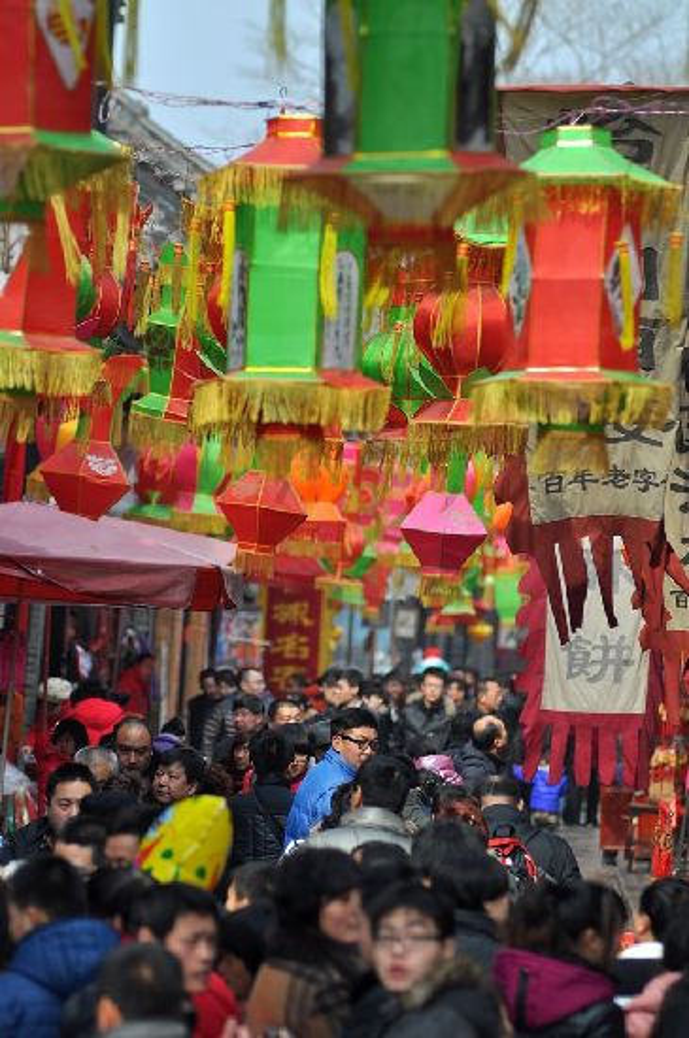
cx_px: 344
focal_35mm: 188
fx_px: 5399
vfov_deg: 11.0
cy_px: 519
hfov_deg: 7.3
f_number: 2.8
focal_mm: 125
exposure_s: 1/1600
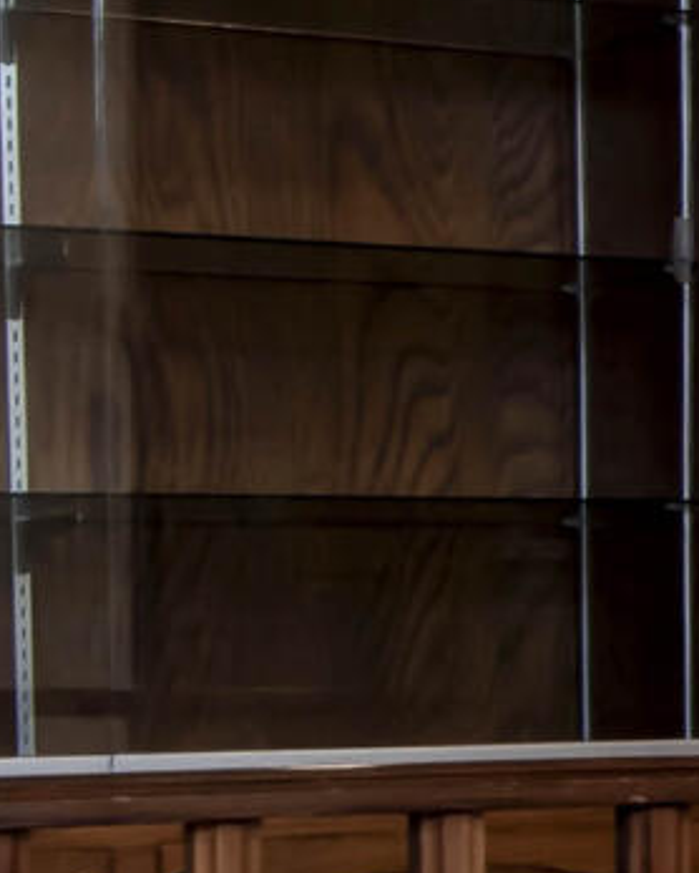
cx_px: 2957
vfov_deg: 13.2
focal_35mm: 146
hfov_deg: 7.2
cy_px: 647
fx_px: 3772
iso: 320
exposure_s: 1/10
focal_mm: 18
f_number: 6.3
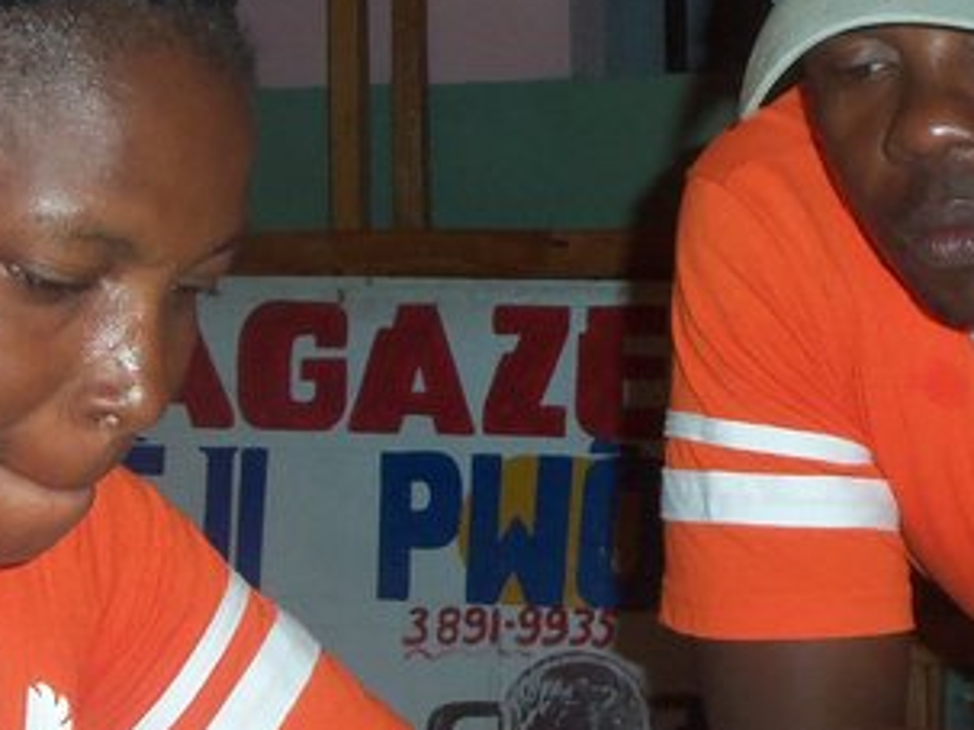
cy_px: 598
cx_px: 620
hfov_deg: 20.0
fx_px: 2756
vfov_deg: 15.0
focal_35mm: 98
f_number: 3.4
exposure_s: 1/30
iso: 100
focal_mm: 5.2
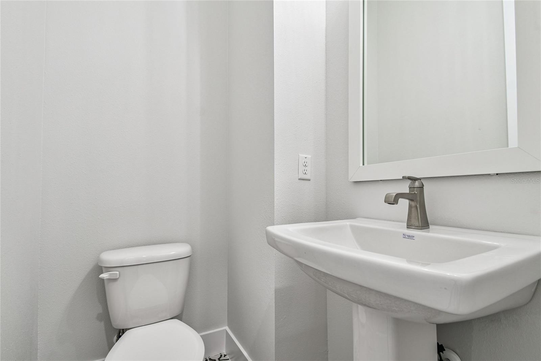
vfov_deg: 77.3
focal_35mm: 15
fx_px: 225
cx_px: 270
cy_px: 180
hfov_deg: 100.4
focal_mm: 10
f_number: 7.1
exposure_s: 1/10
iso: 100
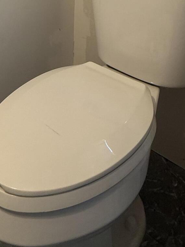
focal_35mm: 37
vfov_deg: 38.1
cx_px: 72
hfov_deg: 38.5
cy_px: -46
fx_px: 264
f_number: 2.2
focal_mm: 2.22
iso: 200
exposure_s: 1/60
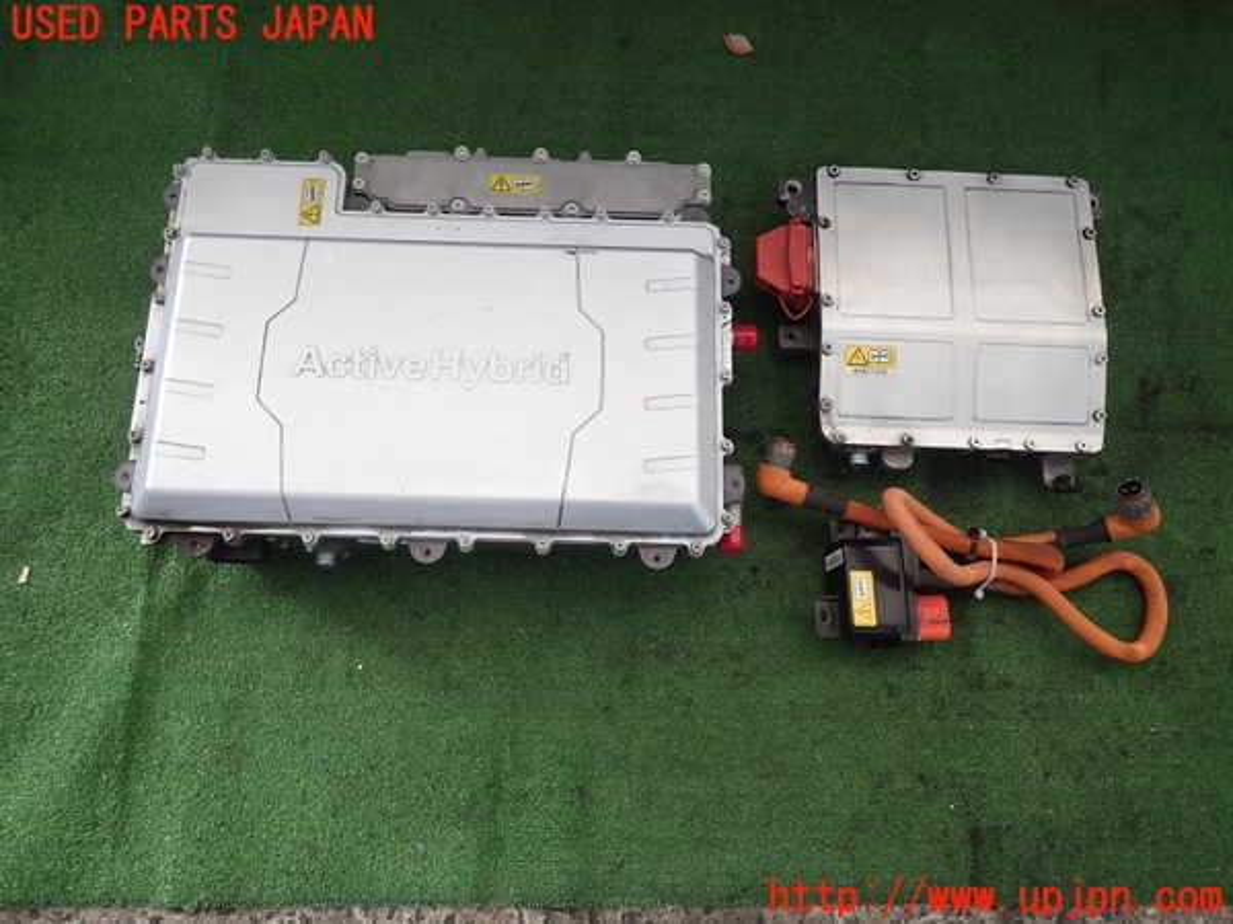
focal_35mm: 25
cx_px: 616
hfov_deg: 69.4
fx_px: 890
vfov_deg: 54.9
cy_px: 462
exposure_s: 1/60
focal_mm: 4.5
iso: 125
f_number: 2
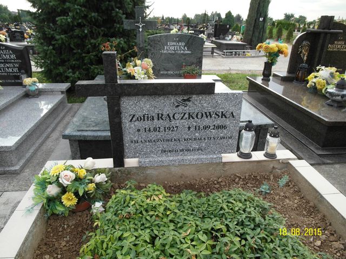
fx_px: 300
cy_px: 130
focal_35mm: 30
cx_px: 173
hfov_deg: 60.0
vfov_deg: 46.8
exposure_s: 1/180
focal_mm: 6.5
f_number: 3.4
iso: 80
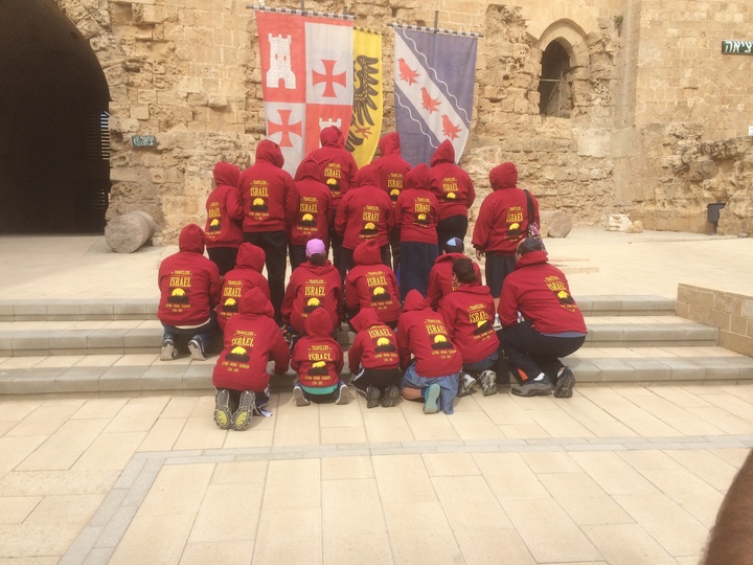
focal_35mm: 29
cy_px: 282
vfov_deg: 48.2
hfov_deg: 61.7
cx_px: 376
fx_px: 631
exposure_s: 1/1053
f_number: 2.2
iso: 32
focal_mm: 4.15
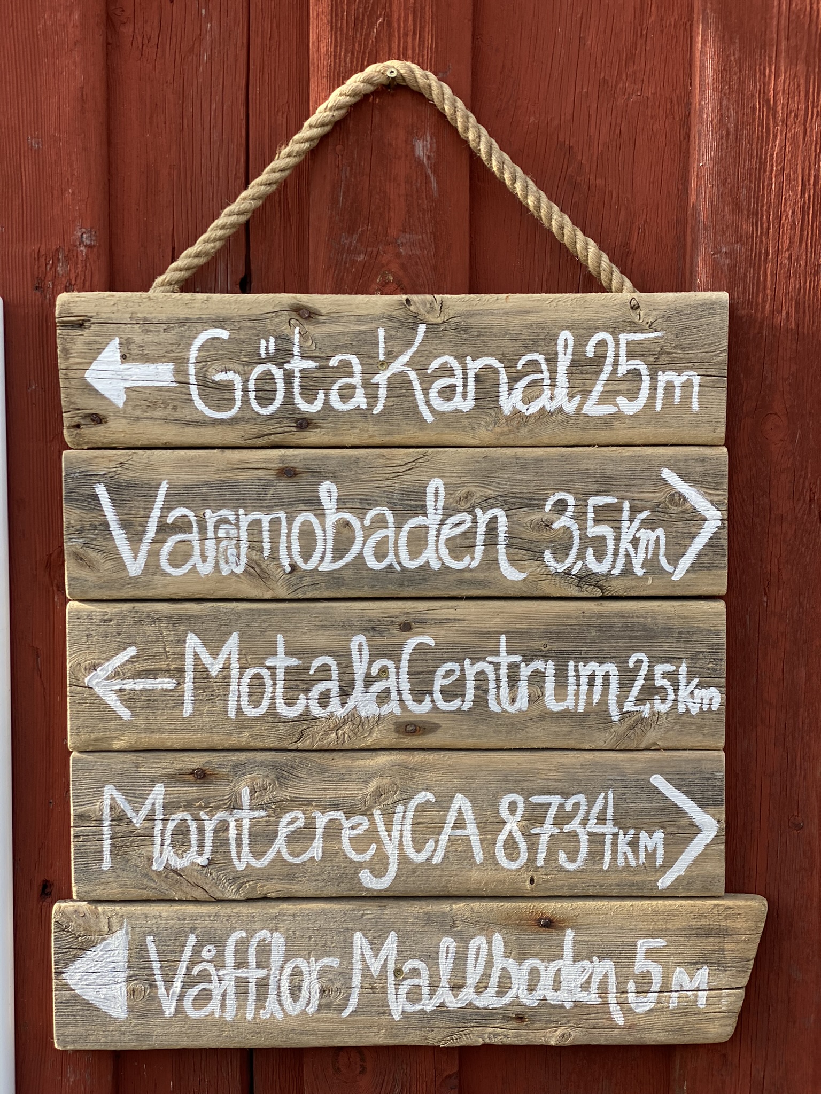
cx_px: 410
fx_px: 1644
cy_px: 547
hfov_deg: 28.0
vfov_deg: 36.8
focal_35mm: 52
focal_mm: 6
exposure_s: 1/521
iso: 20
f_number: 2
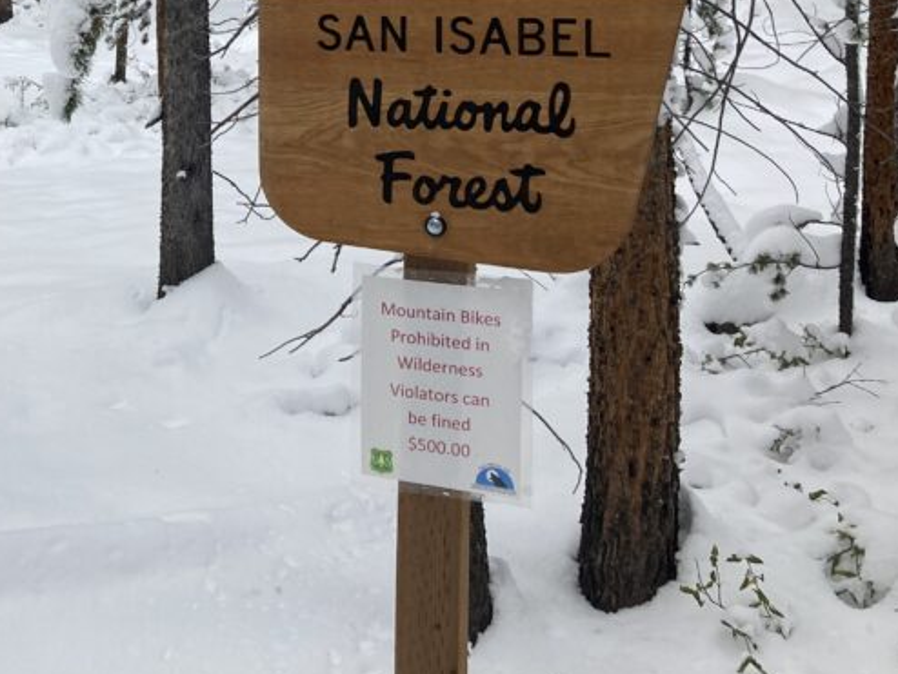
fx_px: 1505
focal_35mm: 58
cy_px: -13
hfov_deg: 31.4
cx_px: 65
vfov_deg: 24.1
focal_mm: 3.99
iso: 20
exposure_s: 1/810
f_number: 1.8
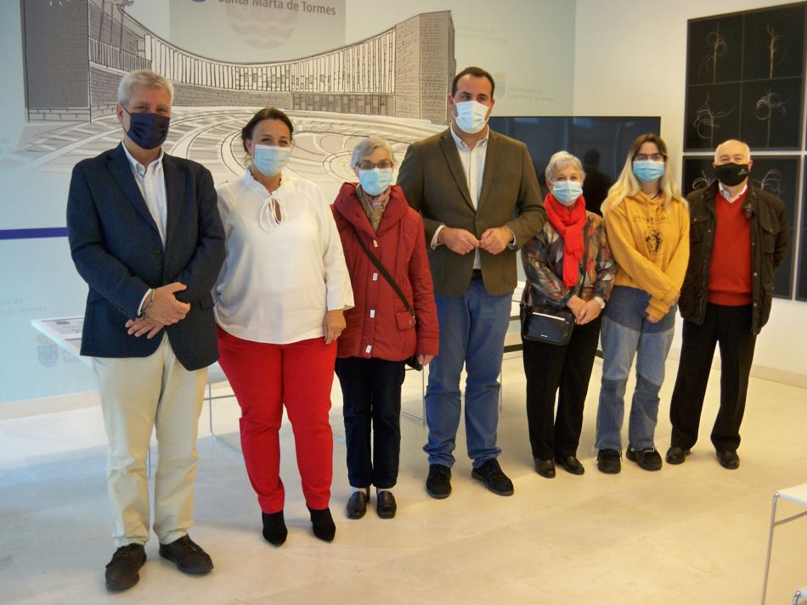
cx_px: 404
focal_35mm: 37
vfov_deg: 38.7
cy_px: 302
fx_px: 863
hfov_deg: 50.1
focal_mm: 7.9
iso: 160
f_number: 3.1
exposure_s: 1/30
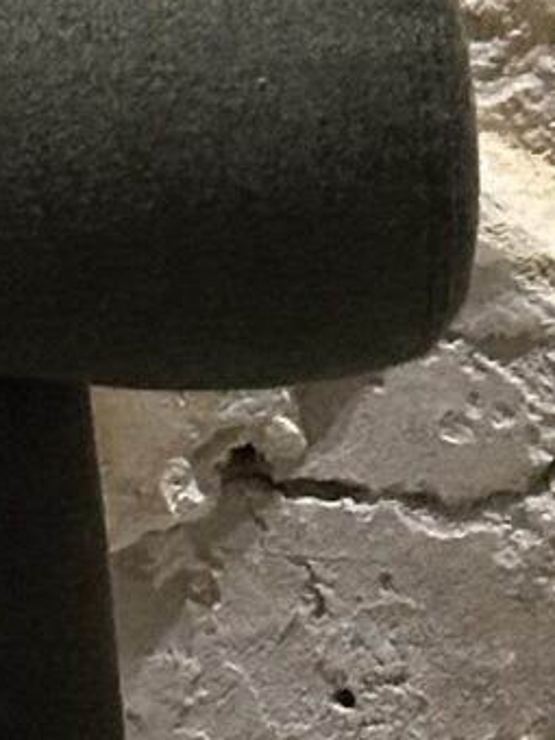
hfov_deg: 3.9
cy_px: 1297
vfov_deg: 5.4
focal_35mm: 361
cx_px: 2081
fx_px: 7717
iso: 160
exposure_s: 1/50
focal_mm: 6.86
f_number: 1.78
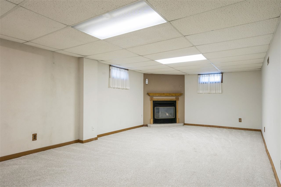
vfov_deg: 59.5
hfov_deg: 81.2
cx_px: 140
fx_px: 164
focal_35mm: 21
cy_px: 94
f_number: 8
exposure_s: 1/15
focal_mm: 21
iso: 800
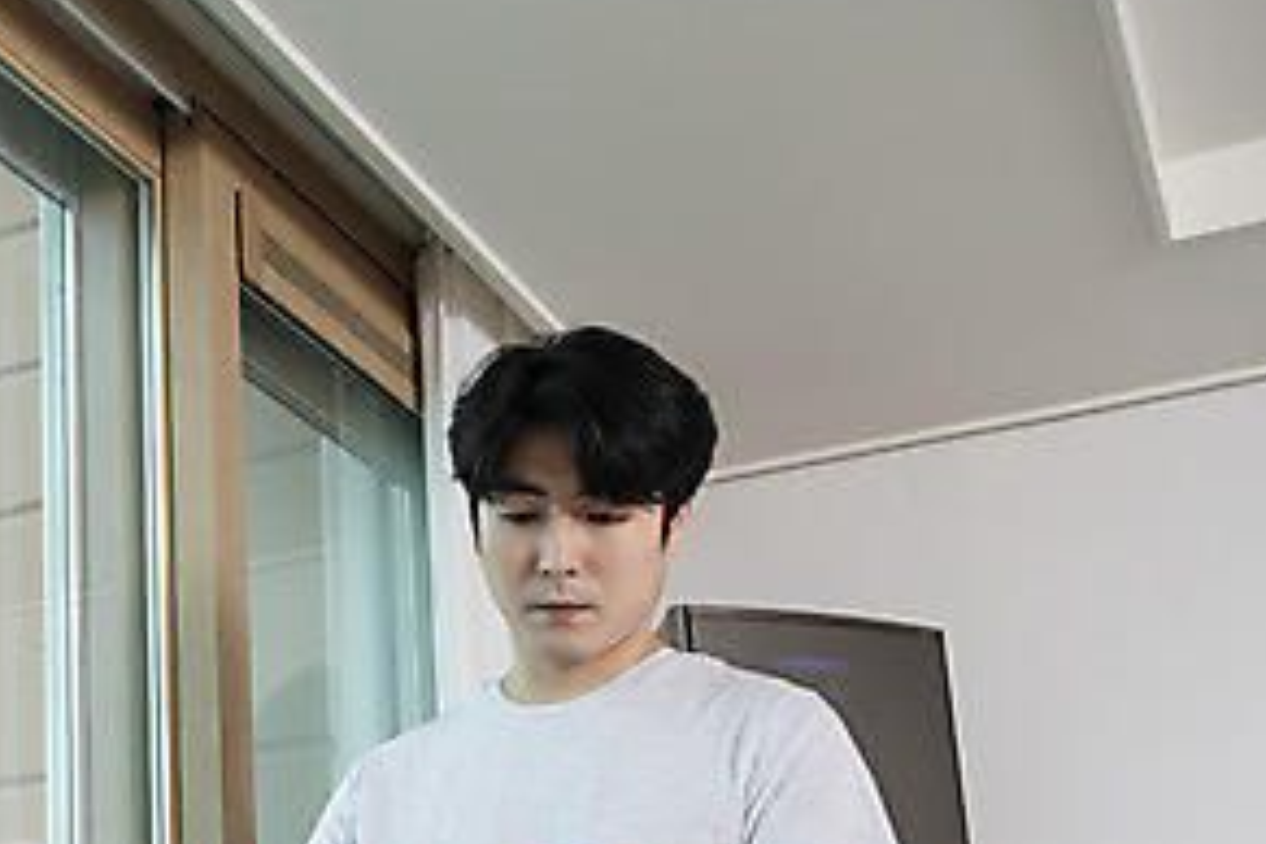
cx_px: 135
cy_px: 805
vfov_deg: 20.7
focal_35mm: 64
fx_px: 2250
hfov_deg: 30.1
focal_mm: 31
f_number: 4
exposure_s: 1/125
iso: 250
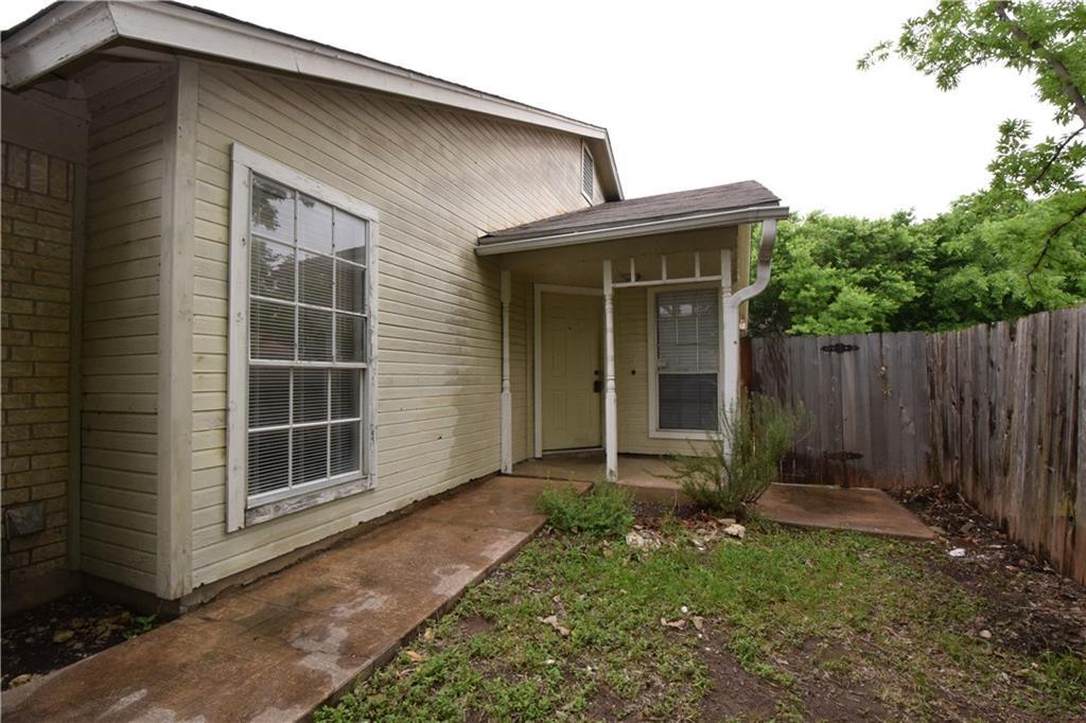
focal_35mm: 15
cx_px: 543
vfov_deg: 77.3
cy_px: 362
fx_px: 452
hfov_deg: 100.4
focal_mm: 10
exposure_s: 1/200
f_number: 14
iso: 1600
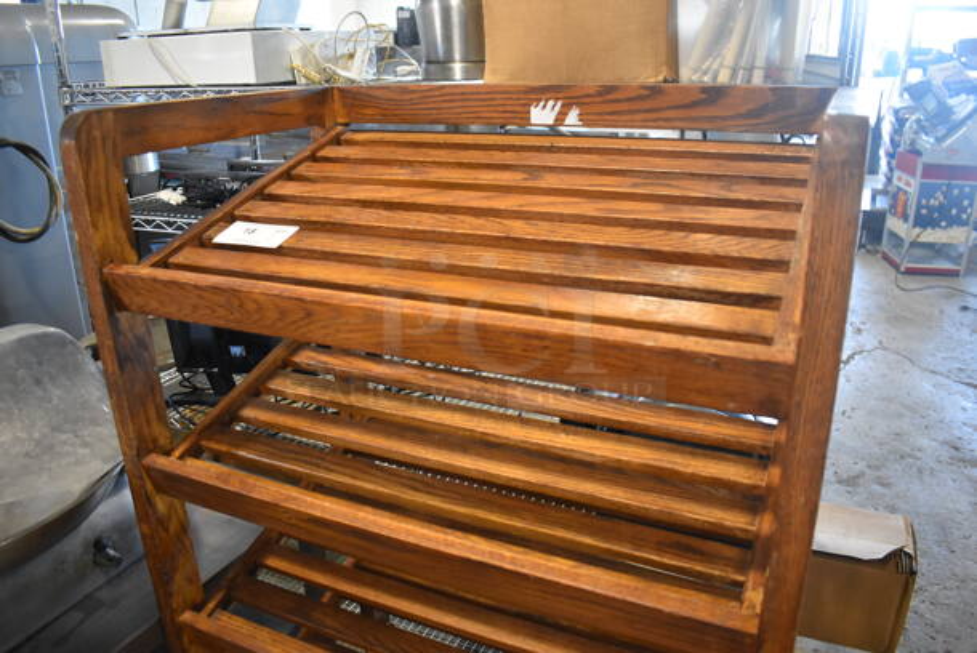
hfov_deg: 67.3
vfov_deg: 48.0
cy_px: 326
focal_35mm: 27
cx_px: 488
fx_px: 733
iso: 1600
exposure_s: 1/125
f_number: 3.5
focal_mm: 18
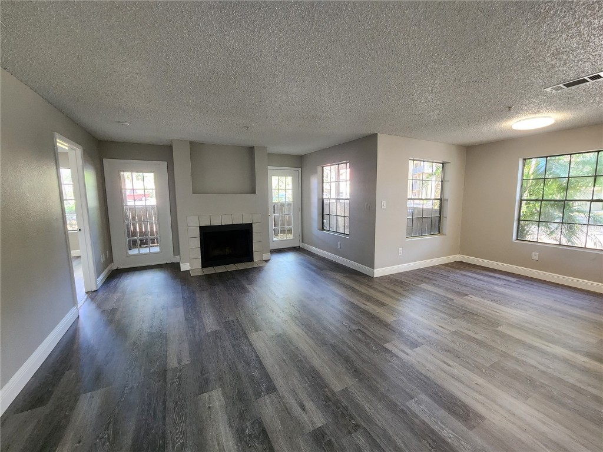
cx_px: 302
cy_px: 226
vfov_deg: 89.9
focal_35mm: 13
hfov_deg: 106.2
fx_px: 226
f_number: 2.2
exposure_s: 1/60
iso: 400
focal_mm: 2.2
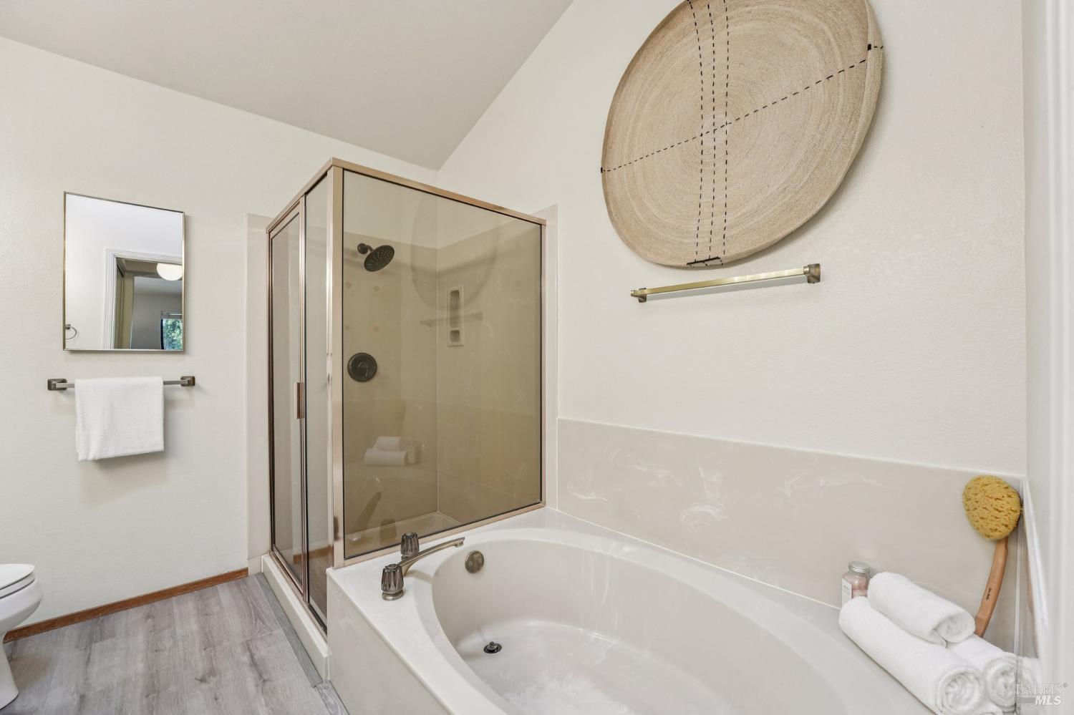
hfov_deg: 104.3
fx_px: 418
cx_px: 537
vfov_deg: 81.2
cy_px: 358
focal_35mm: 14
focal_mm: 14
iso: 800
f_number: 8
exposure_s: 1/30
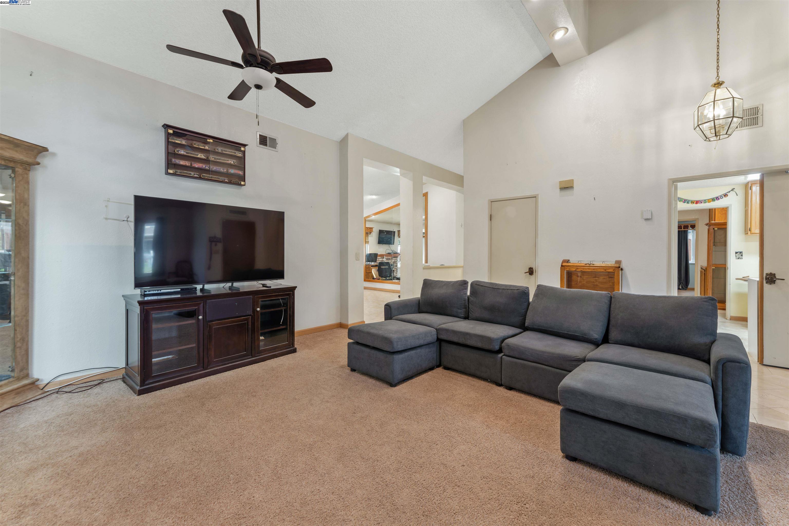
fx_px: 307
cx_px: 394
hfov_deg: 104.3
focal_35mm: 14
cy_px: 263
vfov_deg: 81.2
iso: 100
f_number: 7.1
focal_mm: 14
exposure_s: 1/2
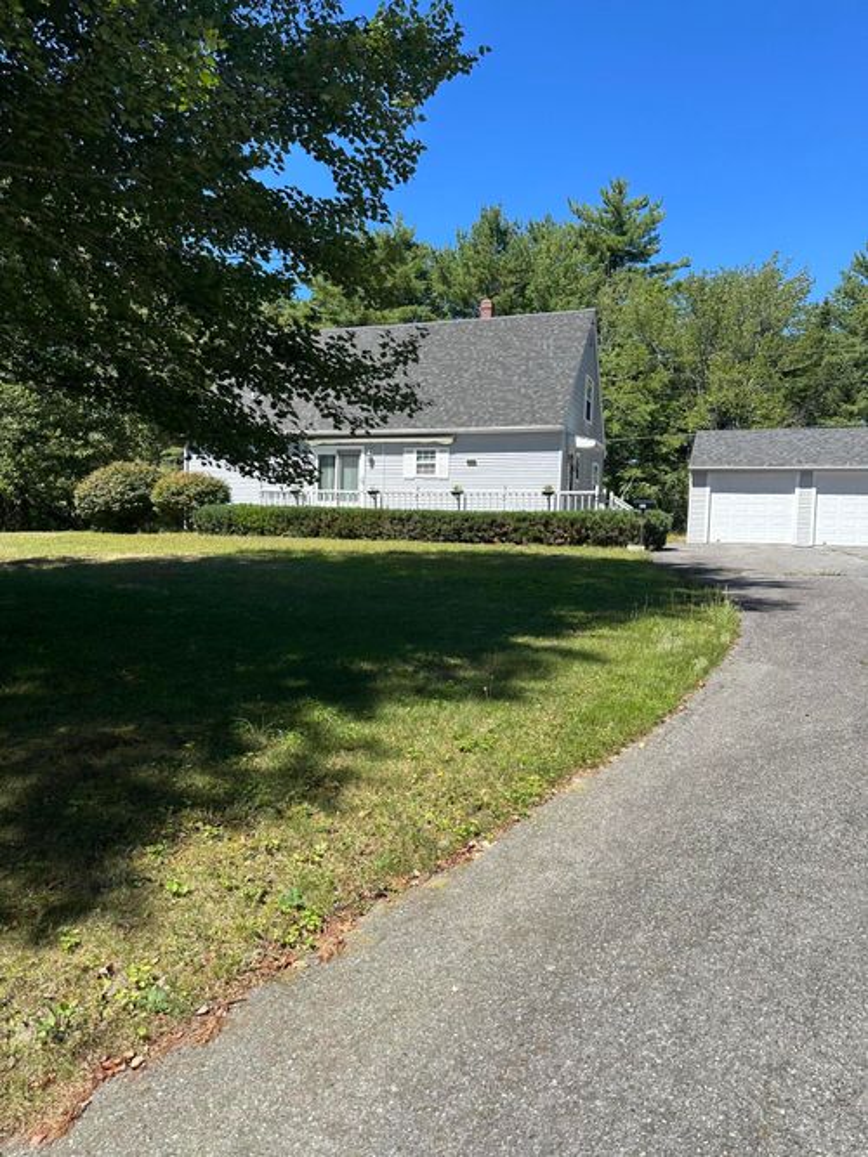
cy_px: 578
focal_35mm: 24
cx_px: 434
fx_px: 803
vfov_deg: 71.6
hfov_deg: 56.8
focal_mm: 6.86
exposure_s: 1/2882
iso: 80
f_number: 1.78
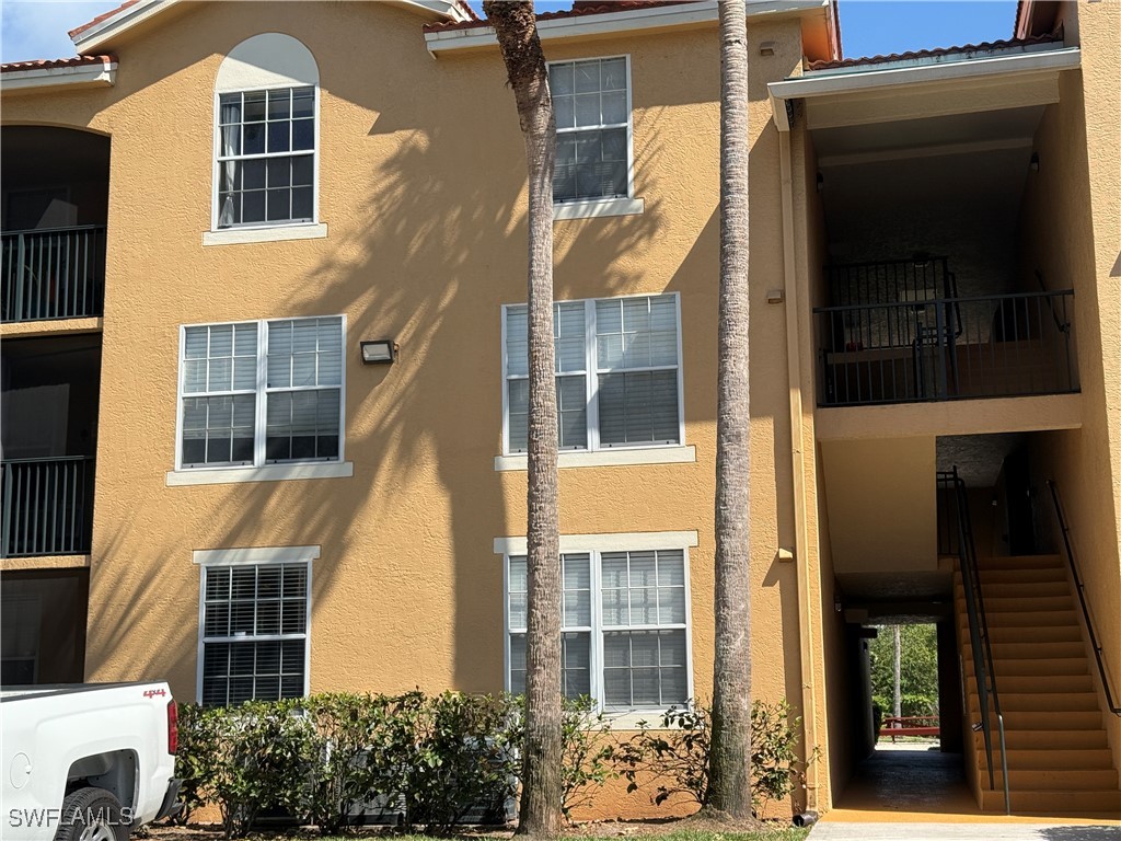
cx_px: 560
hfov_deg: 39.7
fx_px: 1554
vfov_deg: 30.3
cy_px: 420
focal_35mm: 48
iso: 64
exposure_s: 1/3378
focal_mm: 6.76
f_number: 1.78
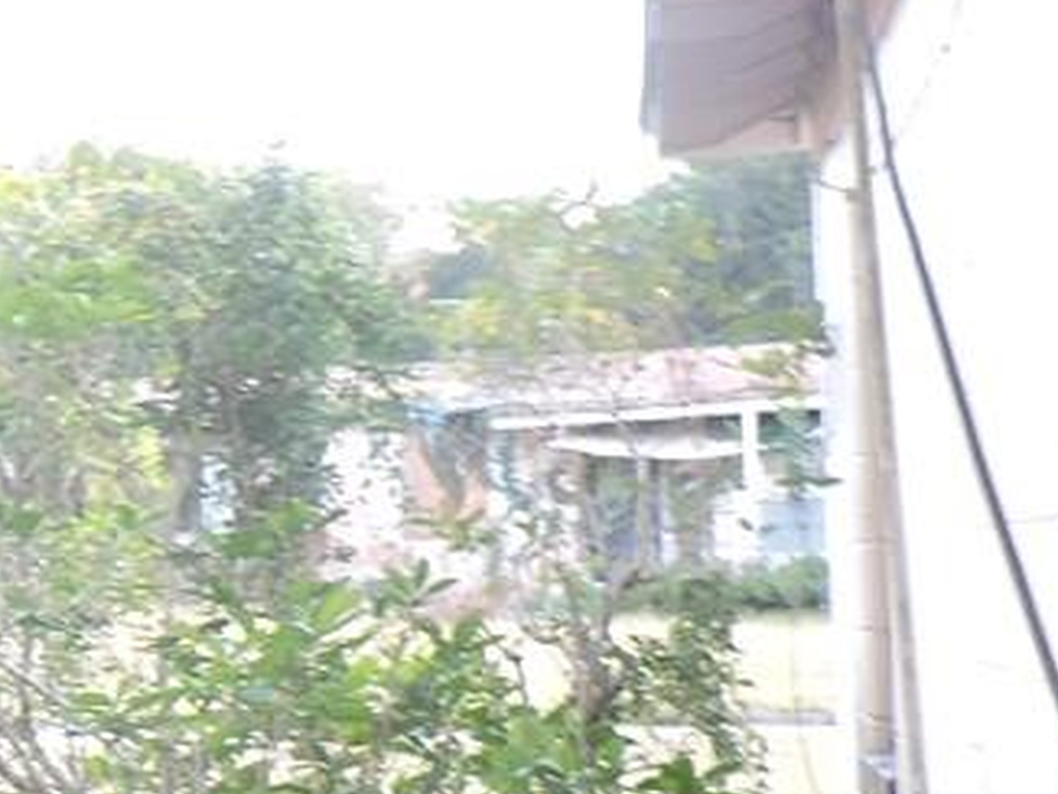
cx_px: -664
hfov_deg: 15.1
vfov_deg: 12.5
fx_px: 3608
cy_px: 609
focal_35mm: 118
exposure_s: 1/40
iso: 160
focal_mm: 4.3
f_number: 3
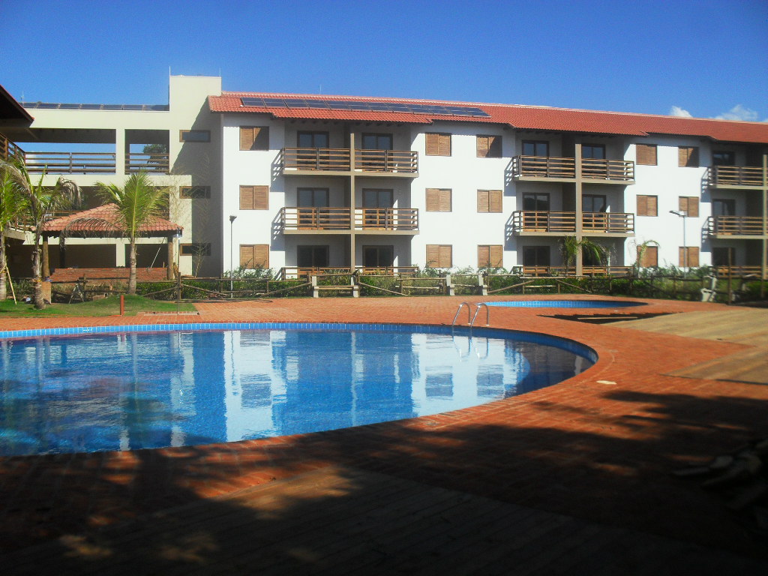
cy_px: 288
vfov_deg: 40.7
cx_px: 384
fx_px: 777
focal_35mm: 35
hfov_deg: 52.6
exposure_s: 1/500
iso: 100
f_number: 8.4
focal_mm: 6.3
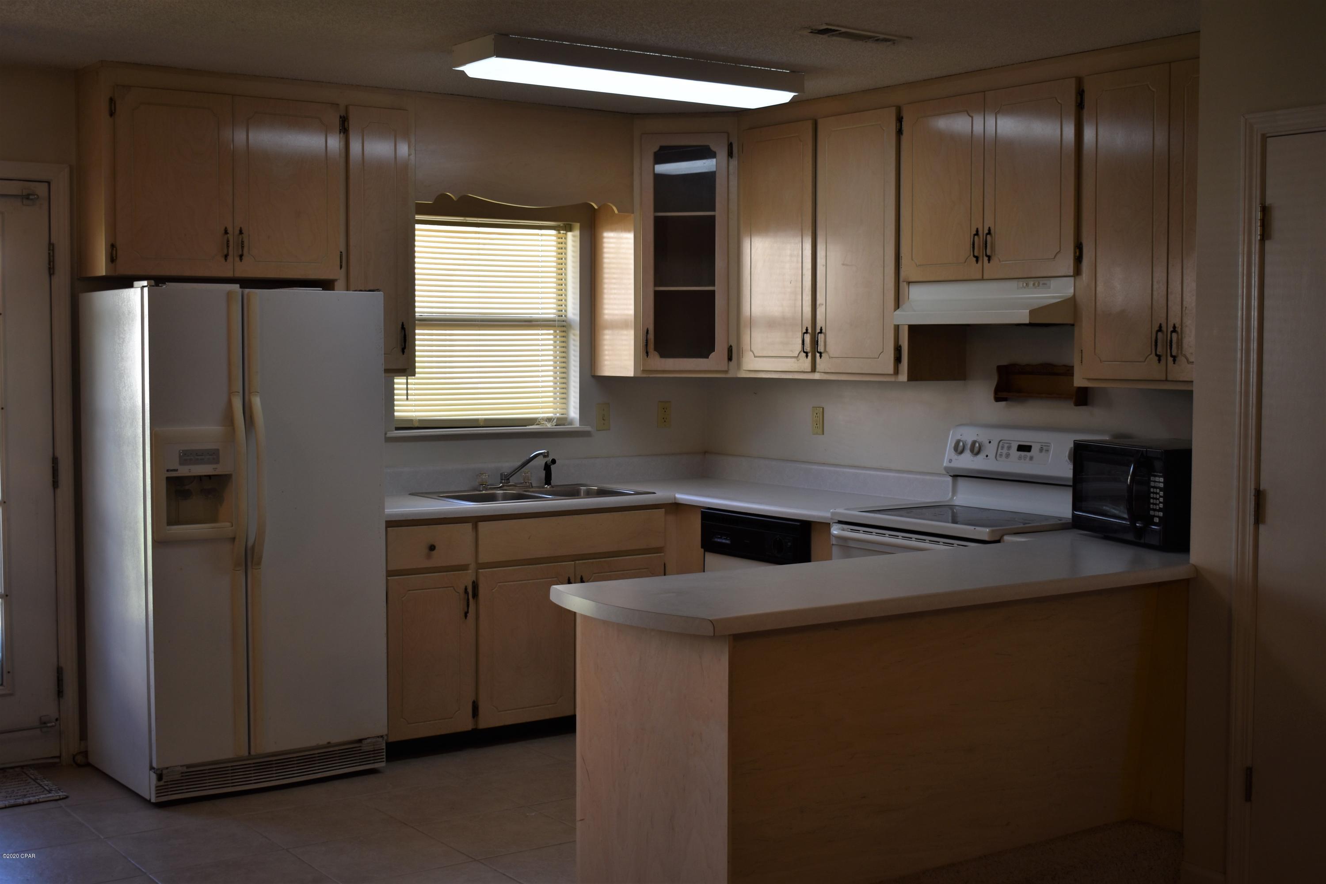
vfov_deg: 29.9
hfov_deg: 43.6
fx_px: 1657
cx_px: 663
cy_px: 442
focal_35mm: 45
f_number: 4.2
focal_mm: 30
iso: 100
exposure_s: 1/60
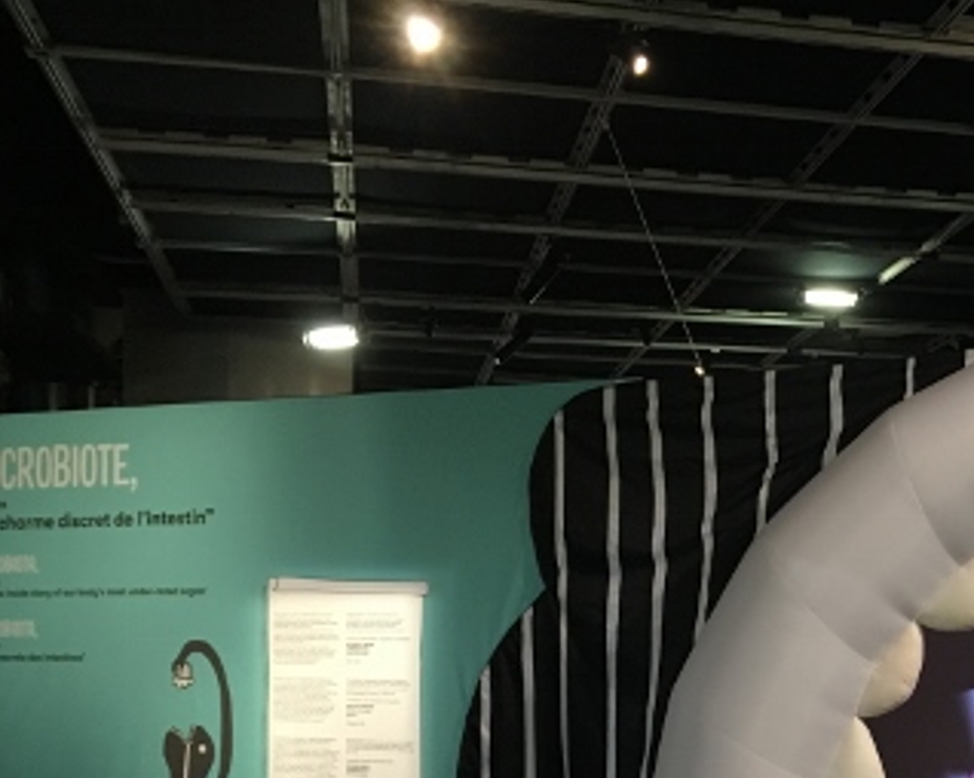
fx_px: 1642
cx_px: 851
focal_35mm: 57
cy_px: 628
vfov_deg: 26.1
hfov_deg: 31.7
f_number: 2.2
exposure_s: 1/20
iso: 200
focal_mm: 4.15
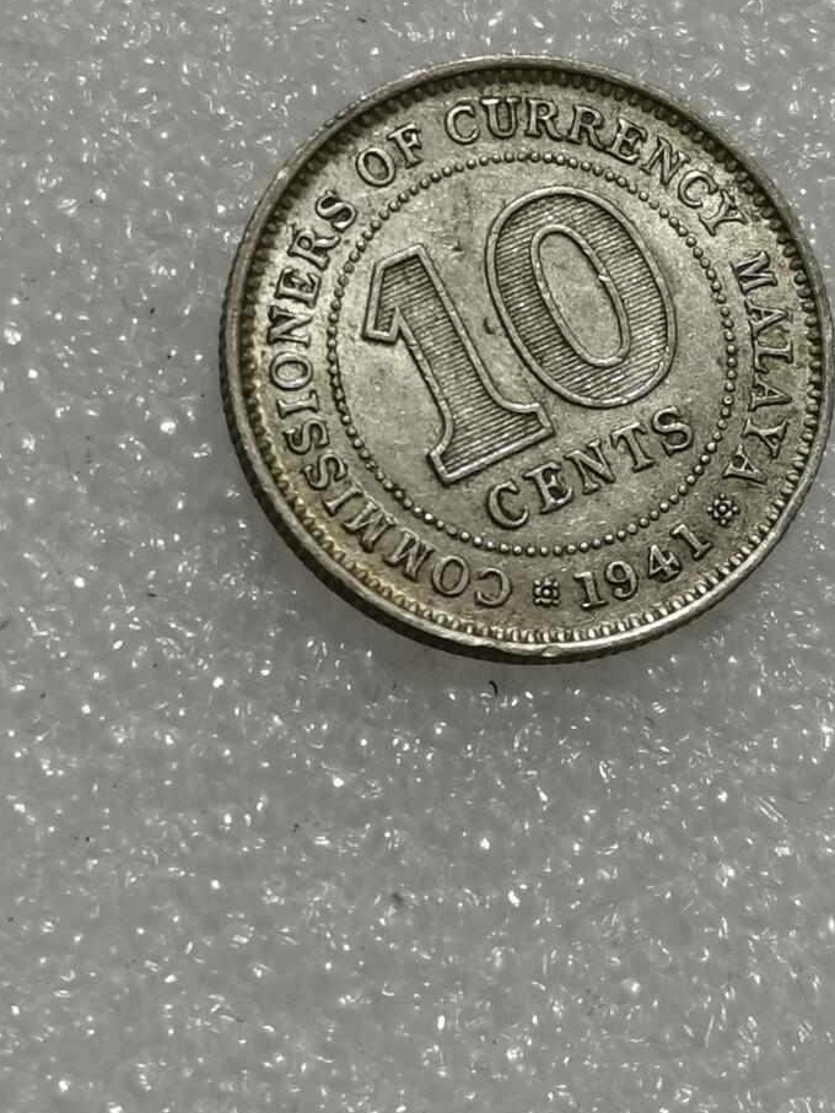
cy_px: 204
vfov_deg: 14.3
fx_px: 4407
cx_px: 476
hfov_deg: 10.8
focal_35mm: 137
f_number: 1.8
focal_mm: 5.58
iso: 64
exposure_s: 1/100
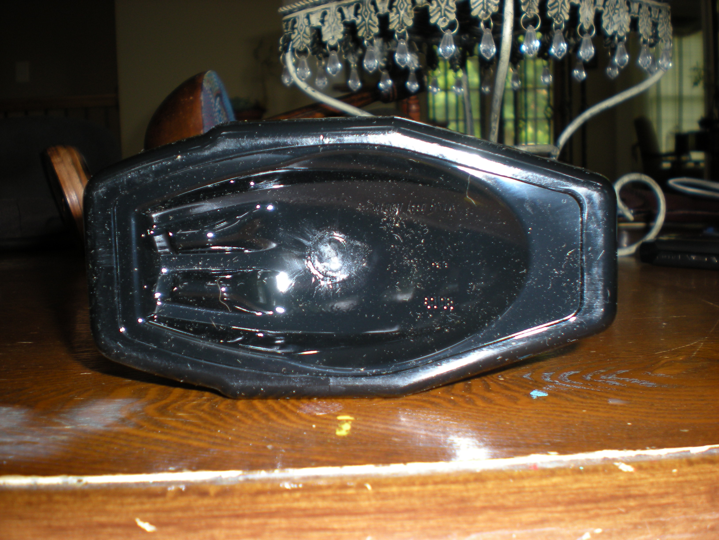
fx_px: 789
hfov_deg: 49.0
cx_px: 360
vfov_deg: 37.7
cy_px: 270
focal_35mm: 38
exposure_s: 1/60
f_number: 3.1
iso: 64
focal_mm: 6.3
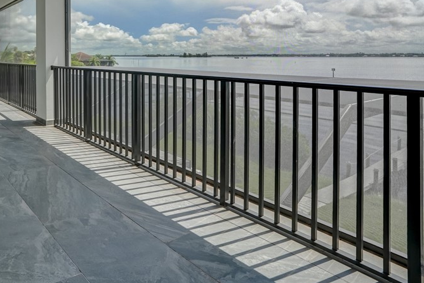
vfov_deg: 47.0
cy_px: 59
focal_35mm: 26
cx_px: 98
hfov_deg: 64.6
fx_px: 306
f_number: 9
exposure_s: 1/400
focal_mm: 16
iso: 400
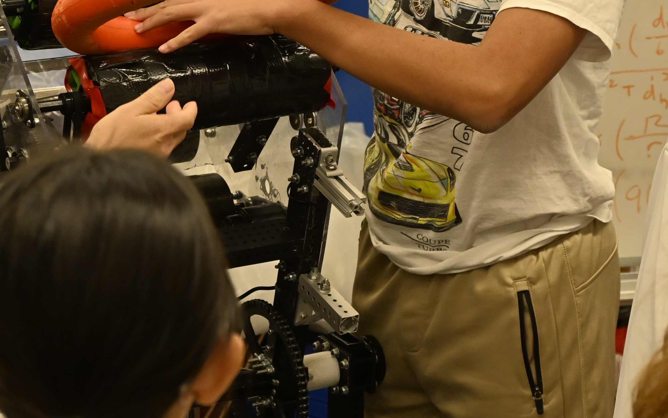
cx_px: 276
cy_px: 141
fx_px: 2221
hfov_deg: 17.1
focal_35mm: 122
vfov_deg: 10.7
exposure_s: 1/250
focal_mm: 48
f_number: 5.6
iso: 2000
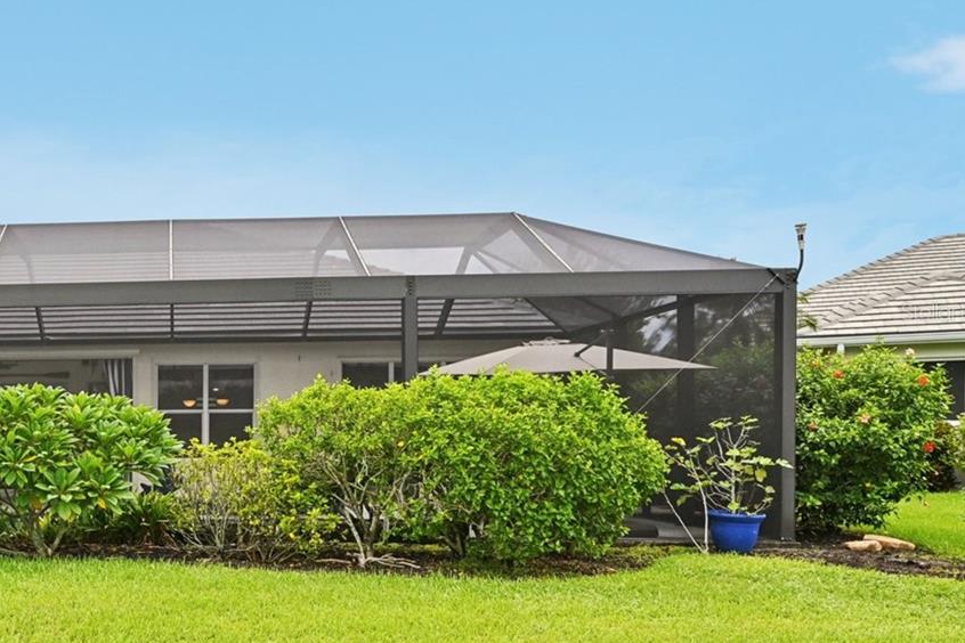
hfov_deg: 48.5
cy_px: 312
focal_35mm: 35
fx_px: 937
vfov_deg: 37.9
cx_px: 90
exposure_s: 1/640
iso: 400
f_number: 8
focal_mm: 18.5
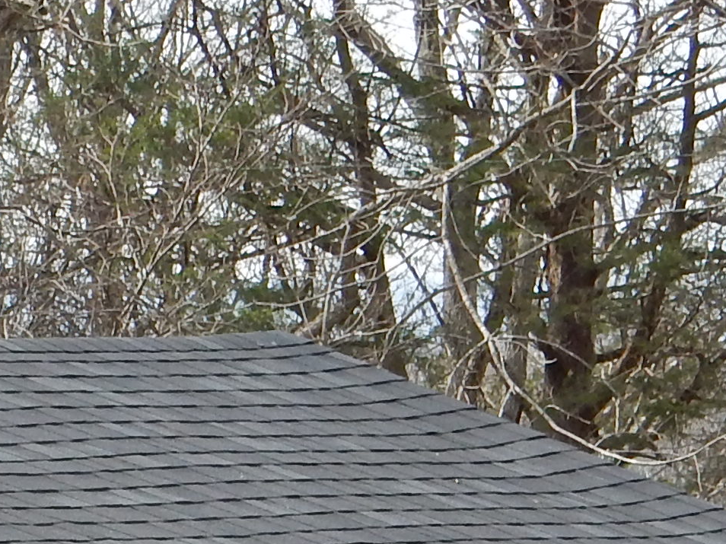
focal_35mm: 343
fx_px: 7192
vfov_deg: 4.3
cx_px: -349
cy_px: 1081
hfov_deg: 5.7
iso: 125
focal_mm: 12.6
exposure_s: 1/400
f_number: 4.8
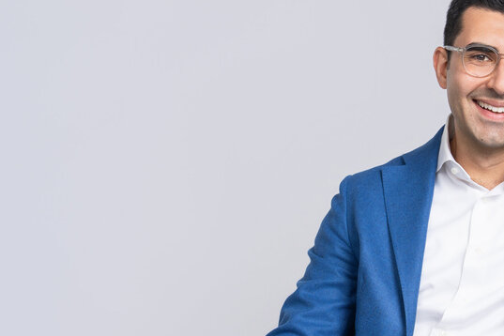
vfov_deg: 10.2
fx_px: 1876
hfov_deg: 15.2
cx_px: 368
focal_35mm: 134
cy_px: 292
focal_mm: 60
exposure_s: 1/200
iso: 100
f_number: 8
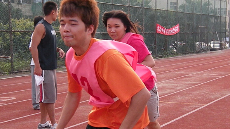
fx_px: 451
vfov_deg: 16.3
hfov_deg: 28.6
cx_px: 116
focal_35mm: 74
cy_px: 72
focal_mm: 11.9
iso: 640
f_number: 4
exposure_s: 1/954
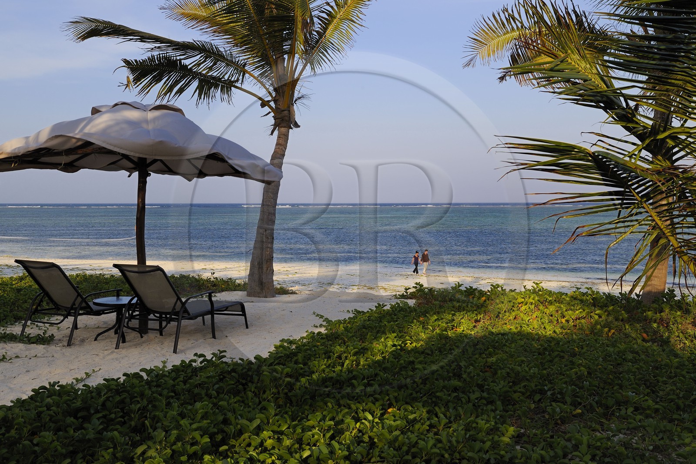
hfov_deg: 50.7
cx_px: 348
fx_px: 734
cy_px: 232
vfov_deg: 35.0
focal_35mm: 38
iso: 200
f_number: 11
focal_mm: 38
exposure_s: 1/160
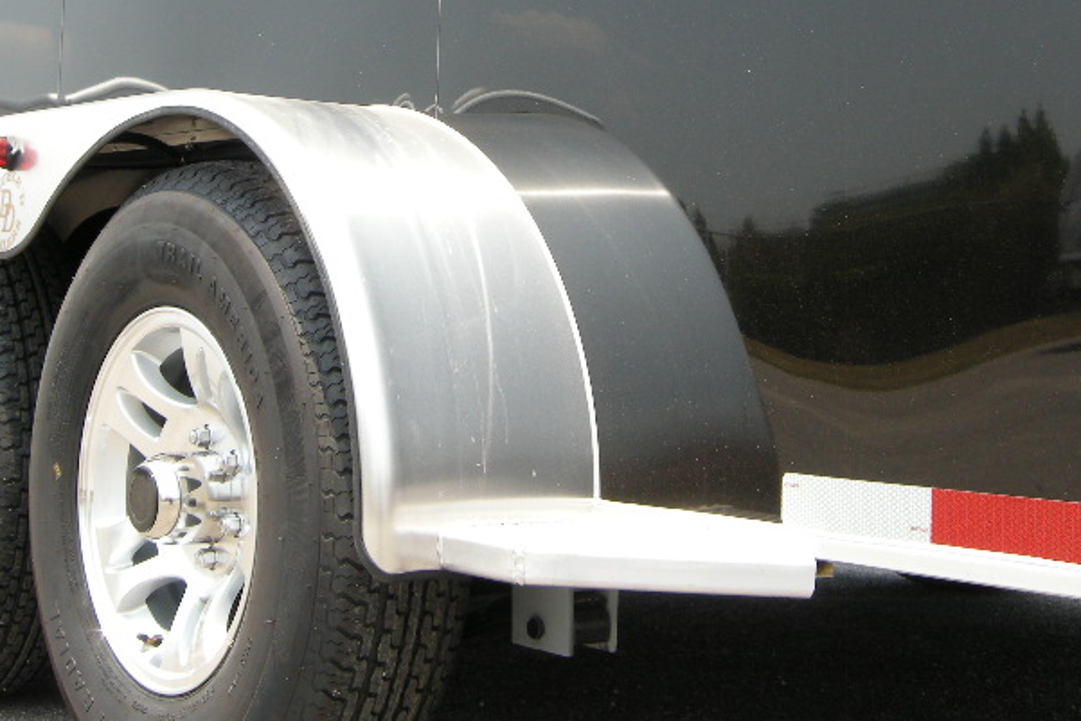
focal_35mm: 62
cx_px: 554
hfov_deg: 32.4
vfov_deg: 21.3
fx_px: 1862
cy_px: 41
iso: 64
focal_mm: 7.5
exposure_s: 1/172
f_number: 4.3
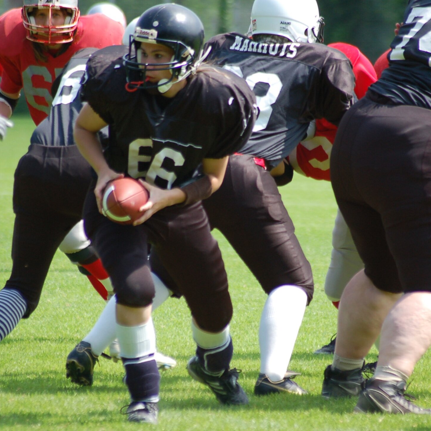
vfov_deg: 4.1
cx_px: 242
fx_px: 5959
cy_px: 216
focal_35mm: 423
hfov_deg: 4.1
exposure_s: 1/800
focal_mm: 220
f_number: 5.3
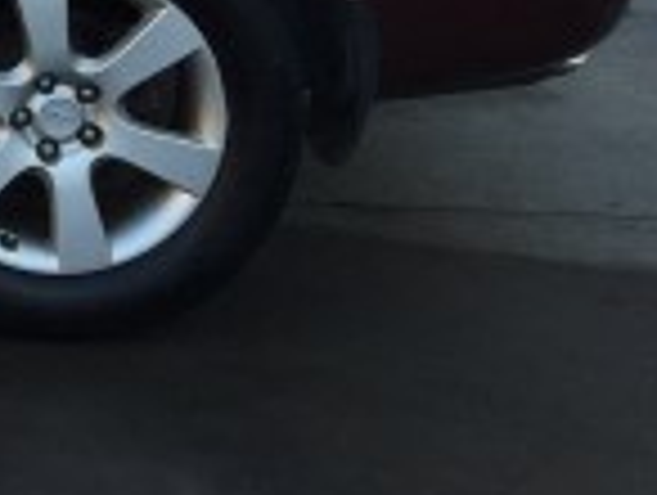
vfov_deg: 11.2
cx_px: -698
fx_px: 2414
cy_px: -266
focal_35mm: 127
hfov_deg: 13.2
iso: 32
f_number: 2.2
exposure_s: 1/238
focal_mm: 4.15
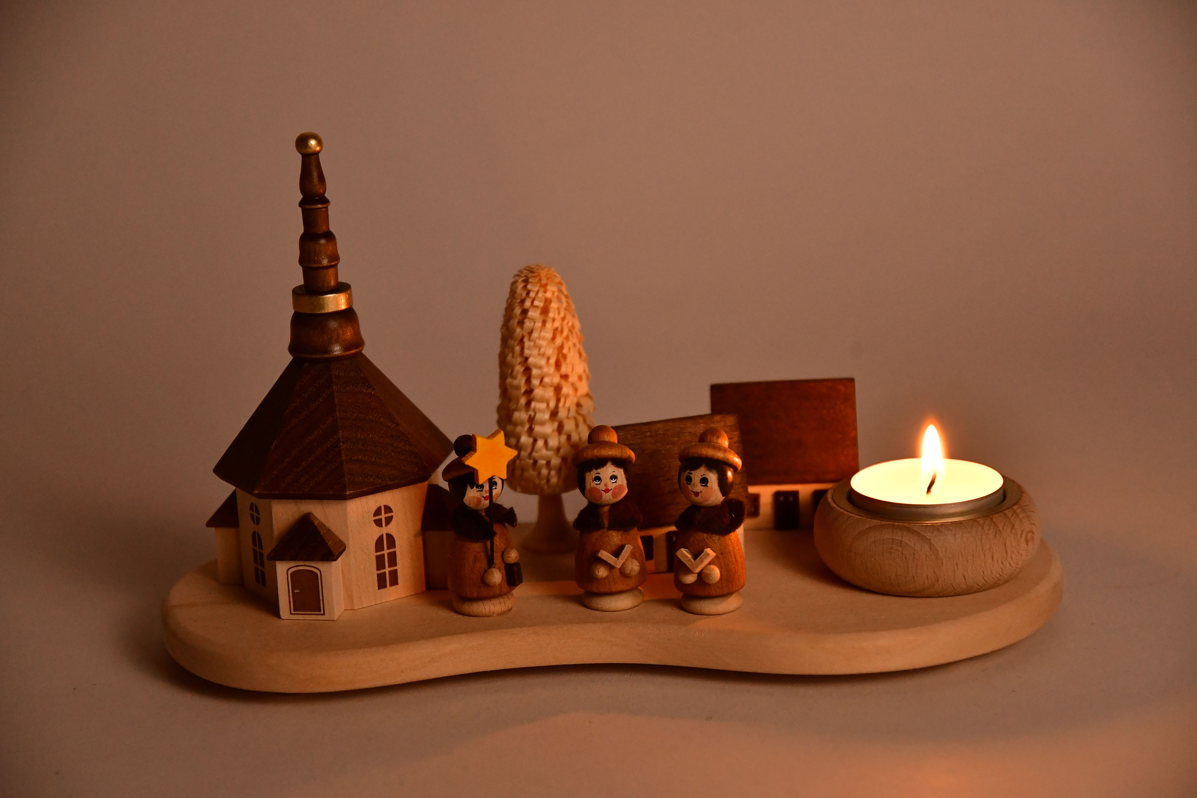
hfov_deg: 24.2
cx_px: 598
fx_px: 2793
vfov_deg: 16.3
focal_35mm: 84
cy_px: 399
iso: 2000
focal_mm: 56
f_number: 3.8
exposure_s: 1/125
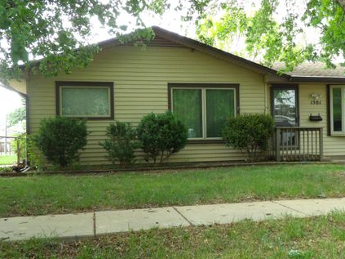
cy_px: 147
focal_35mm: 39
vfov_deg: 36.7
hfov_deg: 47.7
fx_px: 389
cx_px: 198
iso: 352
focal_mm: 5.9
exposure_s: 1/20
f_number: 3.6
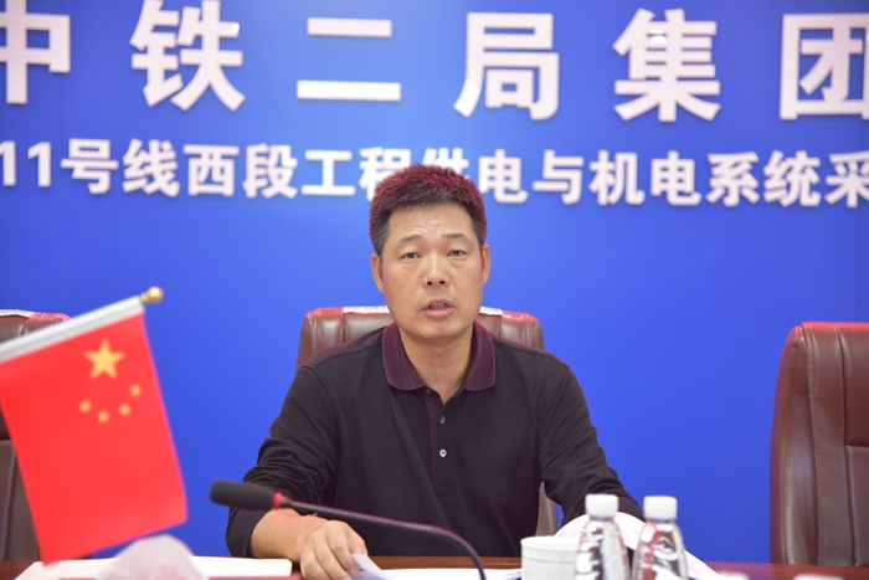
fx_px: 1811
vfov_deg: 18.2
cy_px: 290
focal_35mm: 75
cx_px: 434
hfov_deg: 27.0
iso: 6400
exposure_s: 1/50
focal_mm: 75
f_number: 4
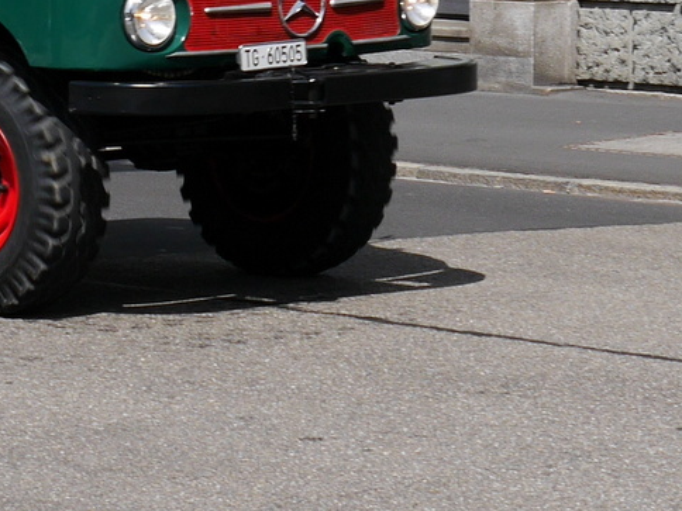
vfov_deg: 13.3
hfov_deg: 17.5
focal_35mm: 109
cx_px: -42
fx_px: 2148
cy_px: -79
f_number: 8
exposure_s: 1/400
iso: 160
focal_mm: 22
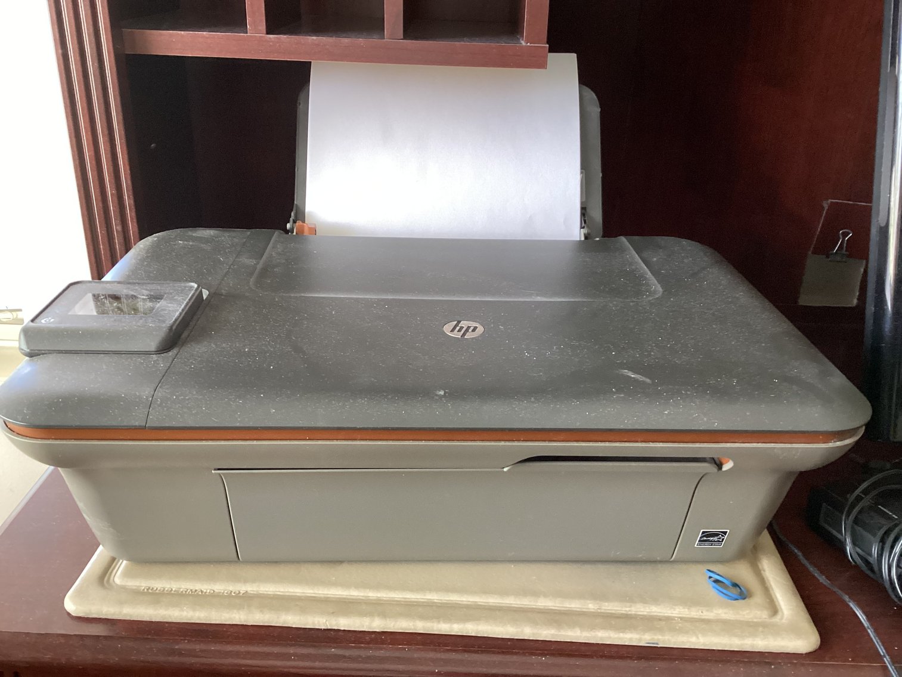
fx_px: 808
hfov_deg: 58.3
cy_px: 338
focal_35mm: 31
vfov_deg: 45.4
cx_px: 451
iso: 320
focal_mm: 3.3
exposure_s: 1/60
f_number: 2.4
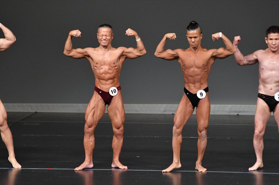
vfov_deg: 4.4
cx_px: 140
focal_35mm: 315
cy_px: 92
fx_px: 2440
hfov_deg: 6.5
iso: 4000
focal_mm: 210
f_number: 5.6
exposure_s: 1/400
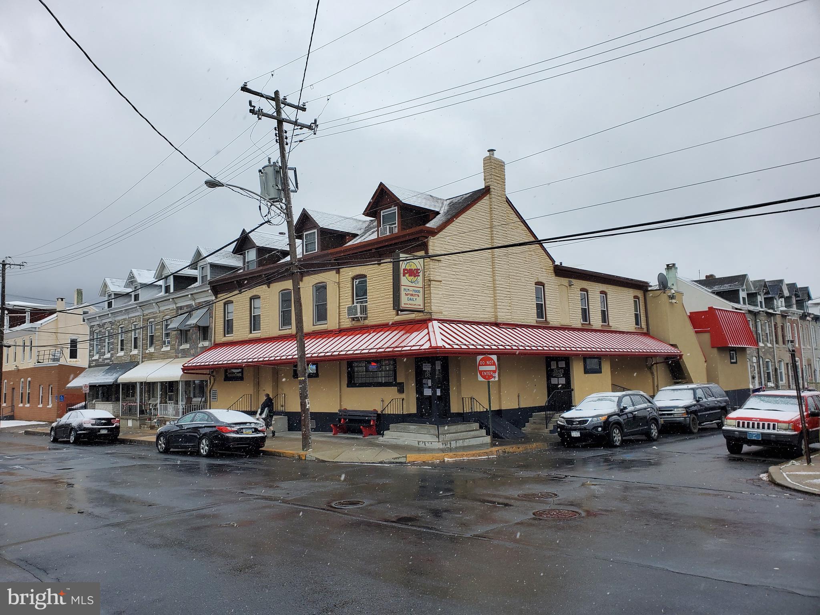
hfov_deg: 67.3
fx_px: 616
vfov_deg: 53.1
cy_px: 308
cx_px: 410
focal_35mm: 26
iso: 50
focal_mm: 4.3
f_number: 2.4
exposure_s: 1/374
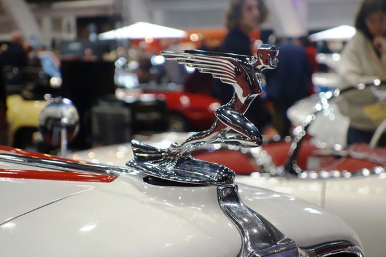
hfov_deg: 22.4
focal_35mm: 91
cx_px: 193
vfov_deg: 15.0
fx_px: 976
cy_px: 128
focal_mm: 33.9
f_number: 4.5
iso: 800
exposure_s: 1/60
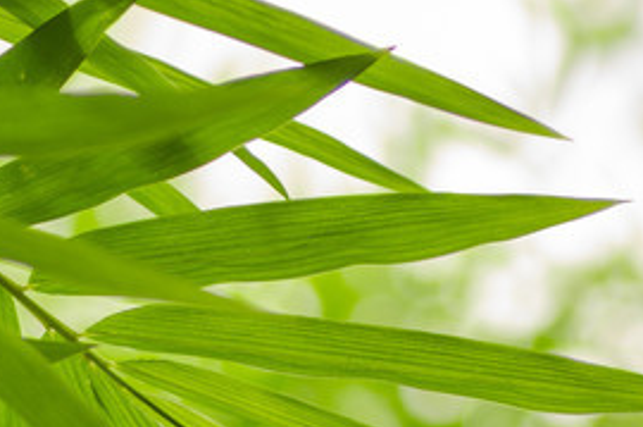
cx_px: 60
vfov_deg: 3.0
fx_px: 8112
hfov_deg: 4.5
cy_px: 382
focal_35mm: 455
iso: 200
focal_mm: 80
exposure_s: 1/500
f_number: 4
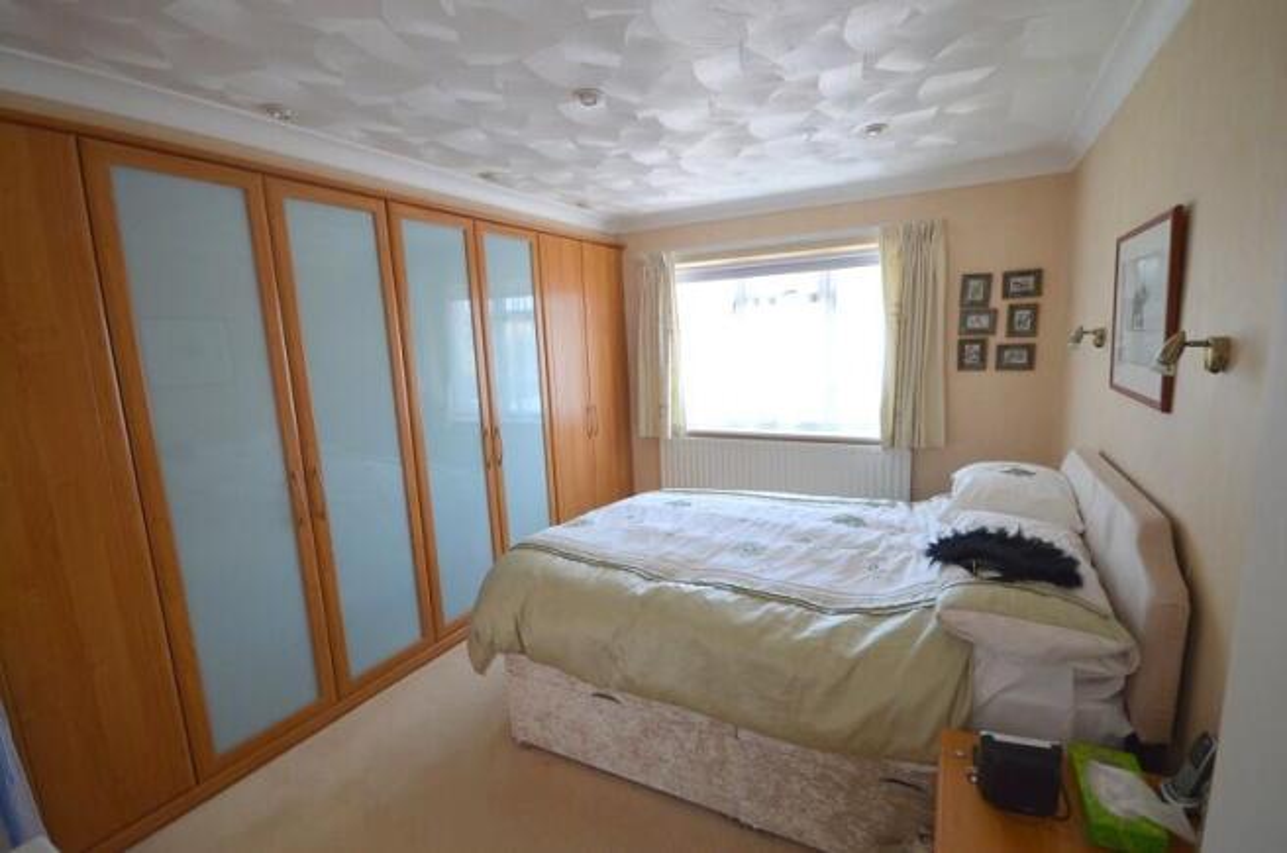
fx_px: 535
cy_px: 426
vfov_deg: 77.1
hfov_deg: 100.5
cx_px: 644
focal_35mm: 15
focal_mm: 10
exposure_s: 1/80
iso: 400
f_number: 4.5
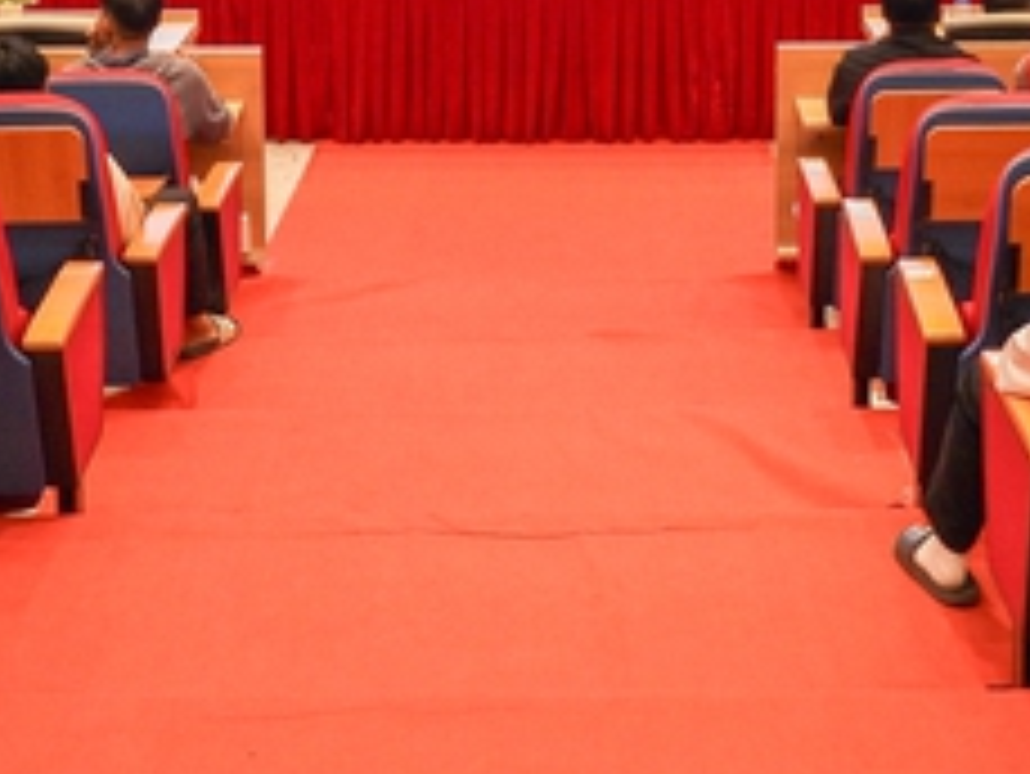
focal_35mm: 73
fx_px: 2173
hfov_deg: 26.6
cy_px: -140
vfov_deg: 19.1
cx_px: 571
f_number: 2.8
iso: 100
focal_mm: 4.3
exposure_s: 1/30
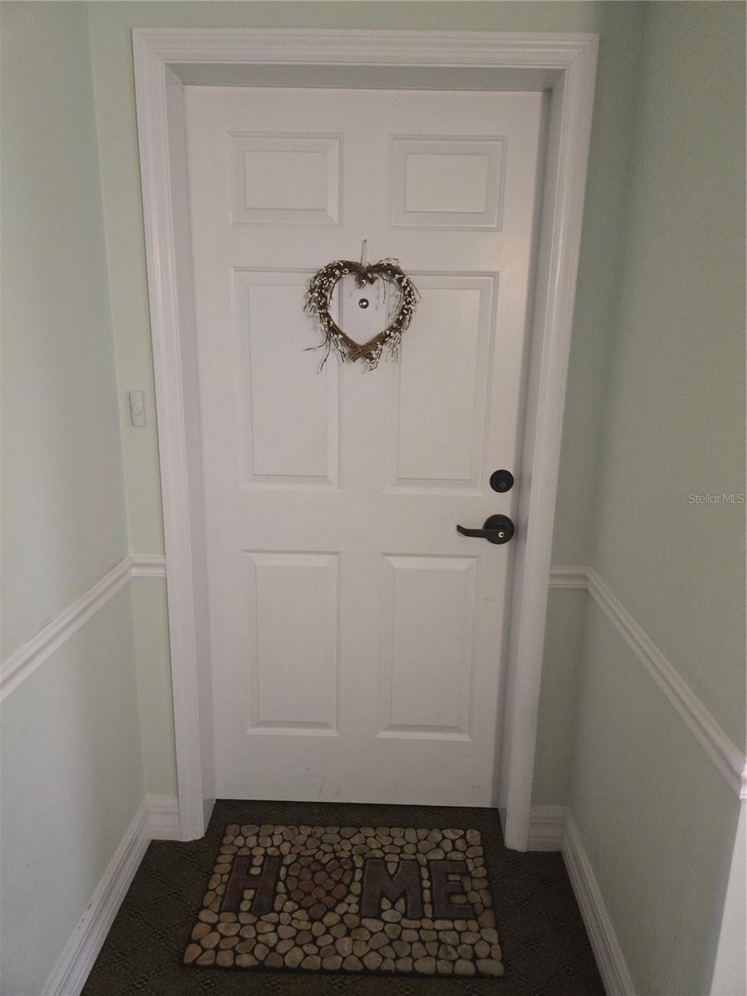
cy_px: 498
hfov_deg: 58.9
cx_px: 374
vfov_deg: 73.9
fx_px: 662
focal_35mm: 23
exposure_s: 1/60
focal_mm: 5.4
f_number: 1.8
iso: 800
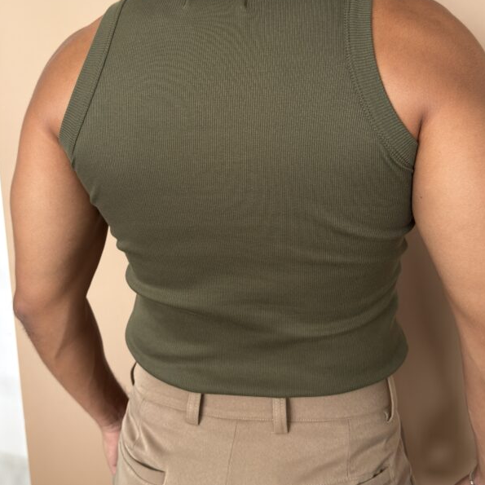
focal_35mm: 44
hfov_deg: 38.3
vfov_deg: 38.1
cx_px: 243
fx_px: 697
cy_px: 184
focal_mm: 6.76
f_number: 1.78
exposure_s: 1/84
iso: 100
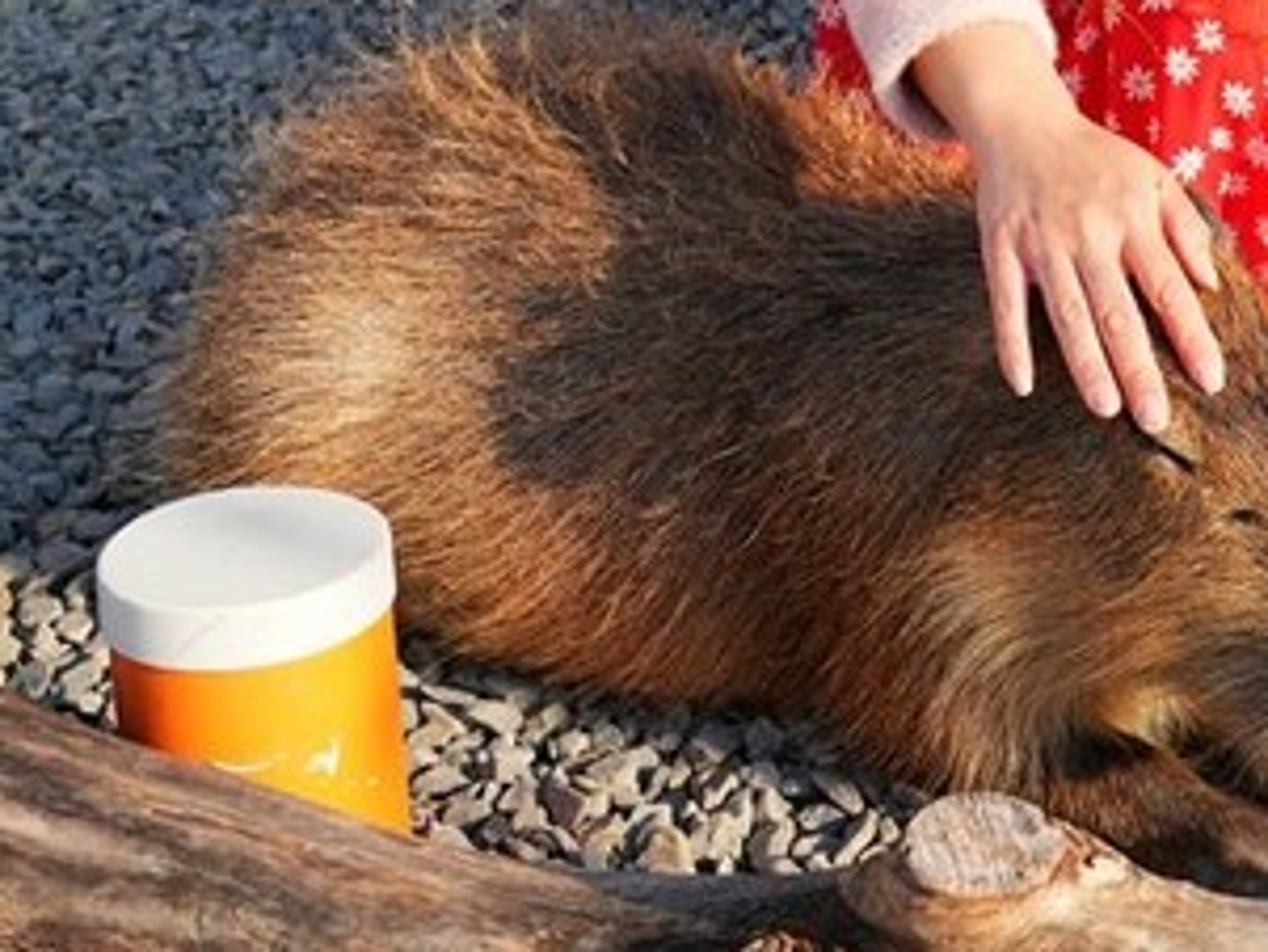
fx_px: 2785
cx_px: 1239
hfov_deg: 24.6
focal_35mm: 76
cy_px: -126
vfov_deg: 18.6
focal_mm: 28
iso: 160
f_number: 8
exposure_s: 1/250
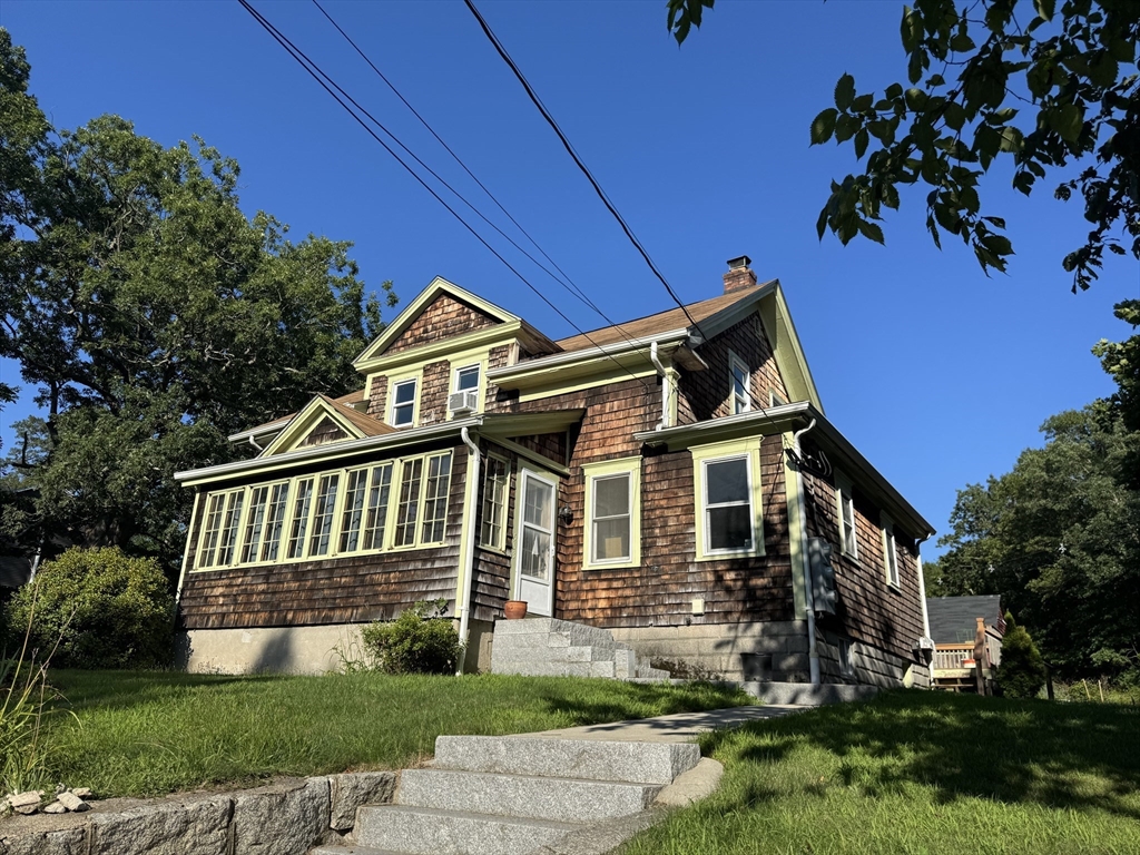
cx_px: 570
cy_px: 428
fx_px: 790
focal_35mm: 24
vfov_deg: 56.8
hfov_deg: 71.6
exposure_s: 1/4049
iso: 80
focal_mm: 6.76
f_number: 1.78
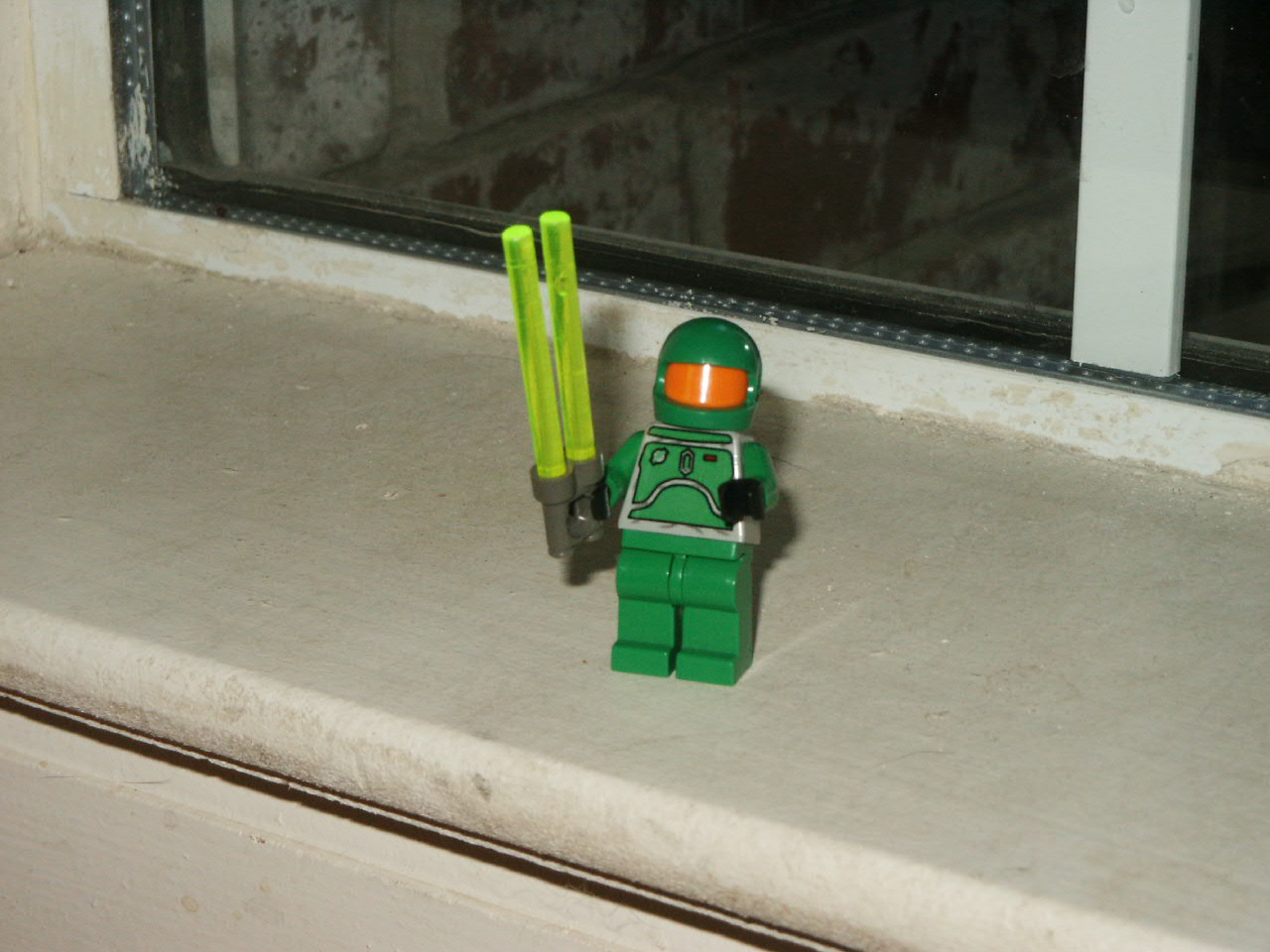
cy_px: 476
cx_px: 635
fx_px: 3926
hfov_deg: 18.4
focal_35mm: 107
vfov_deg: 13.8
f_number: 8
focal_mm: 21.87
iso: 200
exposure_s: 1/90
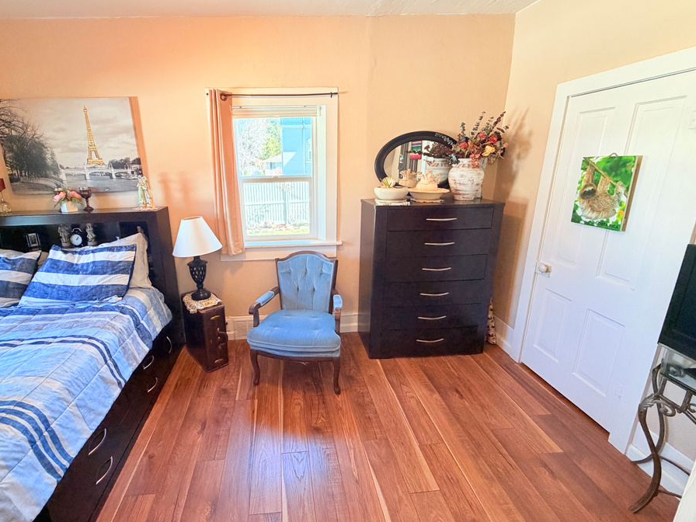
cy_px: 242
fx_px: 322
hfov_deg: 94.0
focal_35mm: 16
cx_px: 303
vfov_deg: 78.0
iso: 200
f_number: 2.2
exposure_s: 1/60
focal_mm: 2.22
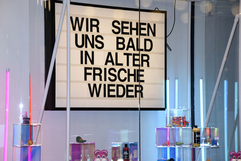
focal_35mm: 116
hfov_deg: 17.6
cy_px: 80
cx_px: 117
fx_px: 776
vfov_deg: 11.8
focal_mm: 112
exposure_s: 1/100
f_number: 6.3
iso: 500
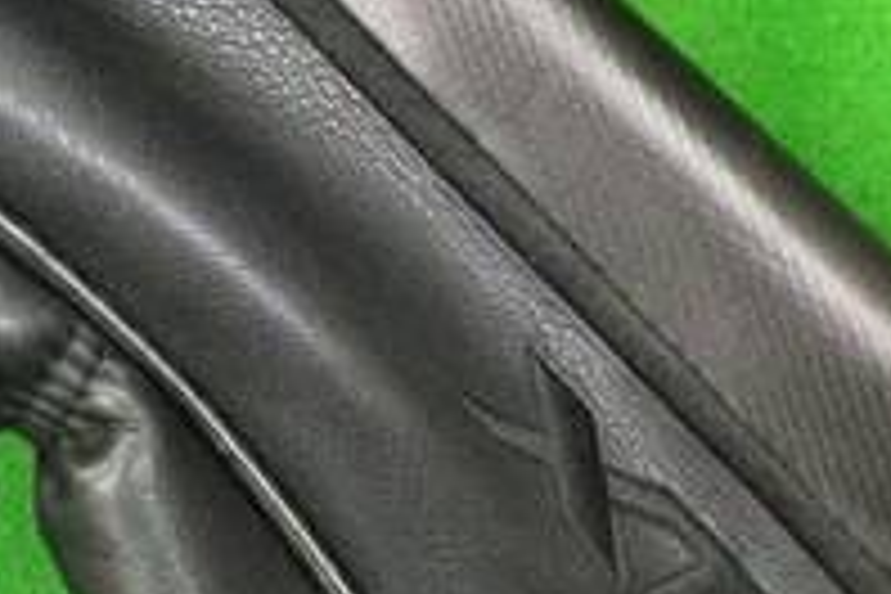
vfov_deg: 13.1
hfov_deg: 19.1
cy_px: 500
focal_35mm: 104
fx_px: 2574
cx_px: -4
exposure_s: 1/20
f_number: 2.4
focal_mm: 3.3
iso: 200
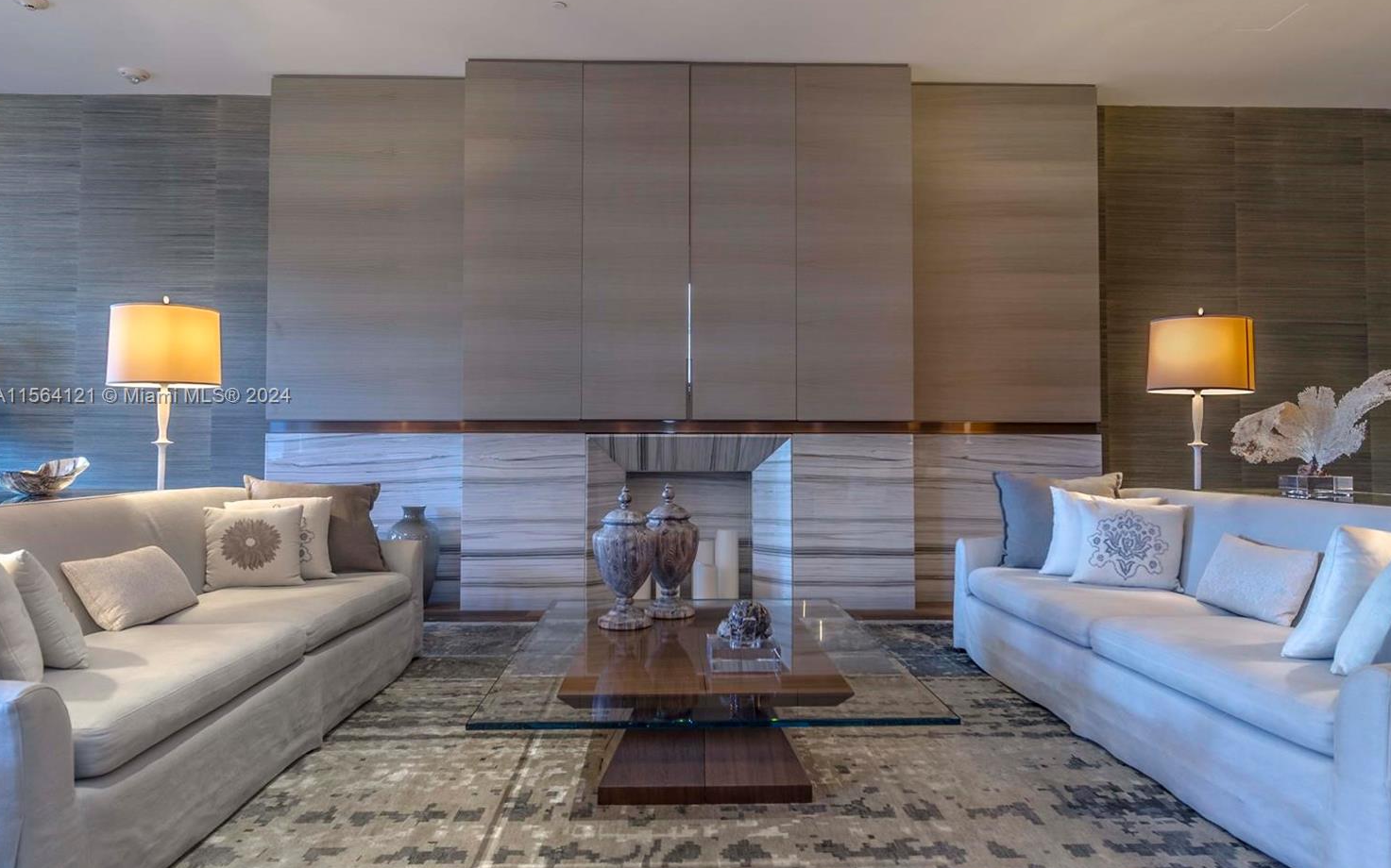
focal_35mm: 22
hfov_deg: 80.7
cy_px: 397
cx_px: 744
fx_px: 817
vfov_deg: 55.9
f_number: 5
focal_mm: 13
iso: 100
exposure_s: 1/1.25
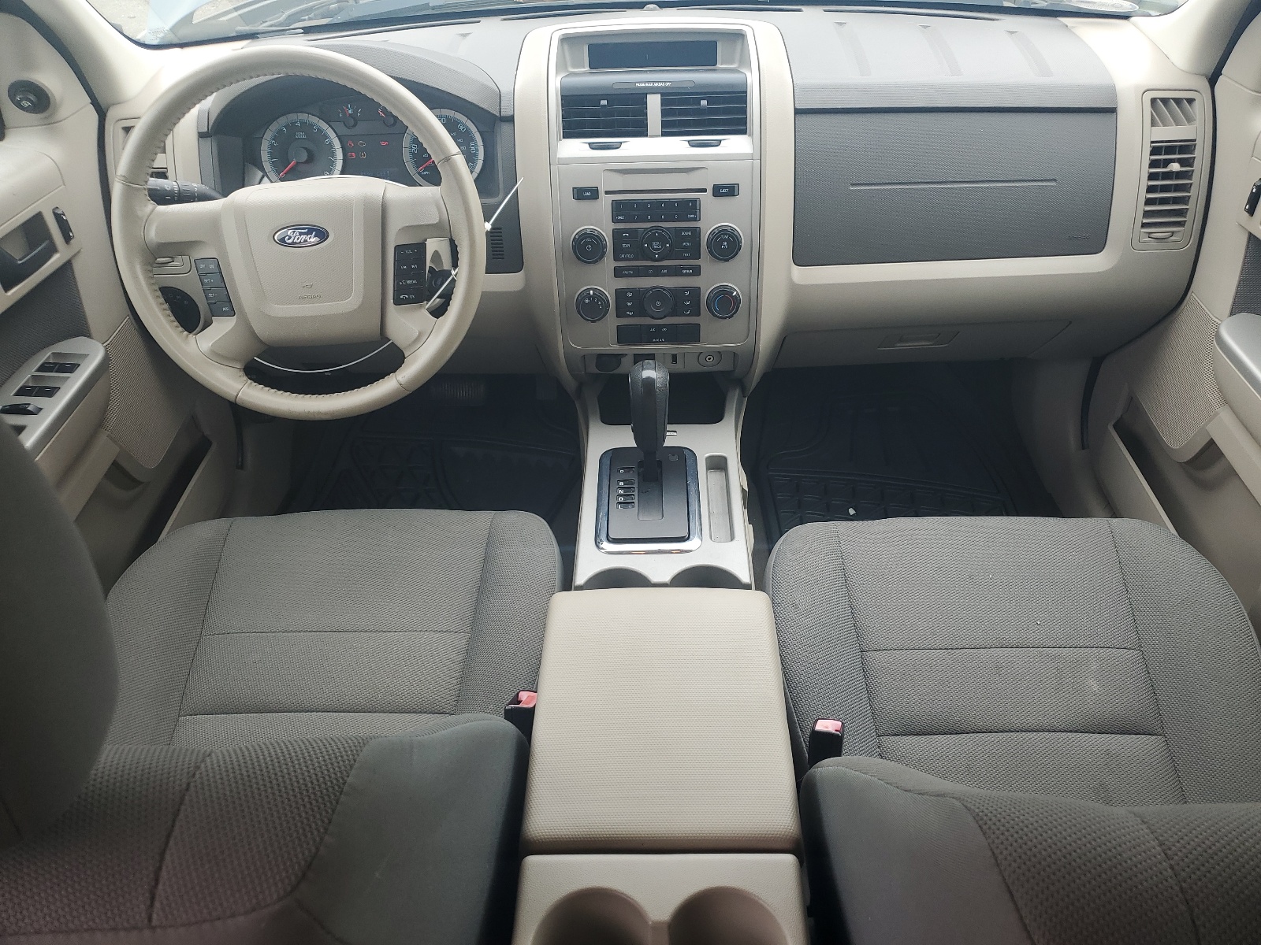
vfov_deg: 53.1
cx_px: 630
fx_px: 947
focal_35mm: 26
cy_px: 472
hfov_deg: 67.3
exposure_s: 1/185
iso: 50
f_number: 1.5
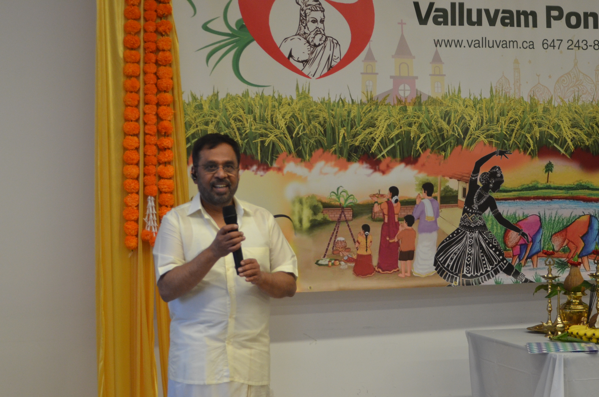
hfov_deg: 22.0
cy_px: 198
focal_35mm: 93
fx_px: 1544
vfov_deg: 14.6
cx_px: 300
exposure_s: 1/125
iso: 1600
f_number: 5
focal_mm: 62
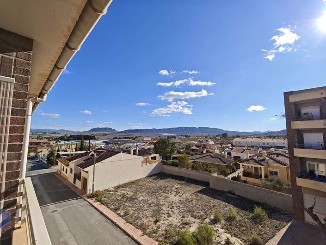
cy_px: 122
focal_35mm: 14
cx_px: 163
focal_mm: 2.16
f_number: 2.2
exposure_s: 1/831
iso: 50
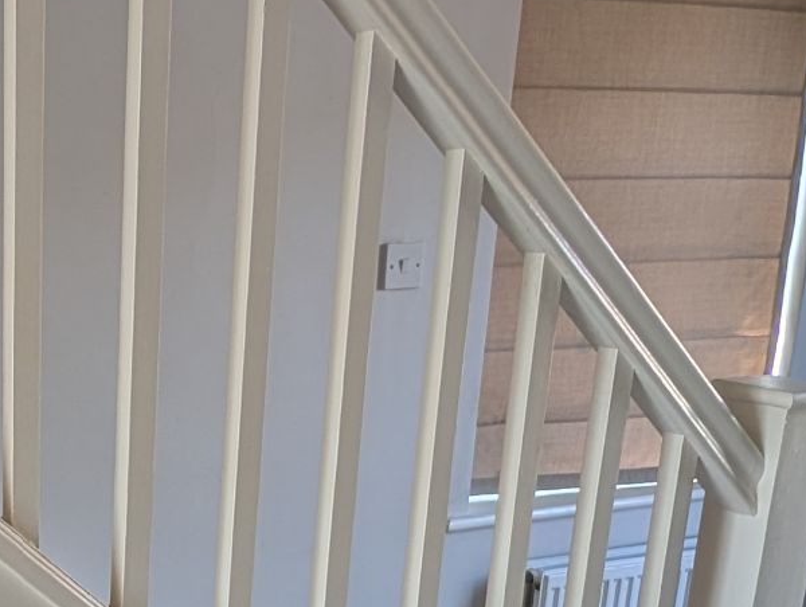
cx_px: 17
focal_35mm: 48
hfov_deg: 36.1
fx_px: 1119
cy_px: 492
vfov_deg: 29.6
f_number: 1.95
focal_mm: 2.23
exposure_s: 1/135
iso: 46
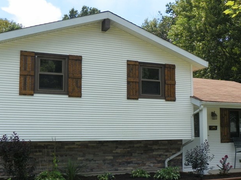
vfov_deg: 30.1
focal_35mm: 48
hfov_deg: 39.6
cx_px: 134
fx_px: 334
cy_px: 112
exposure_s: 1/500
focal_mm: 5.2
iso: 64
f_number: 4.5
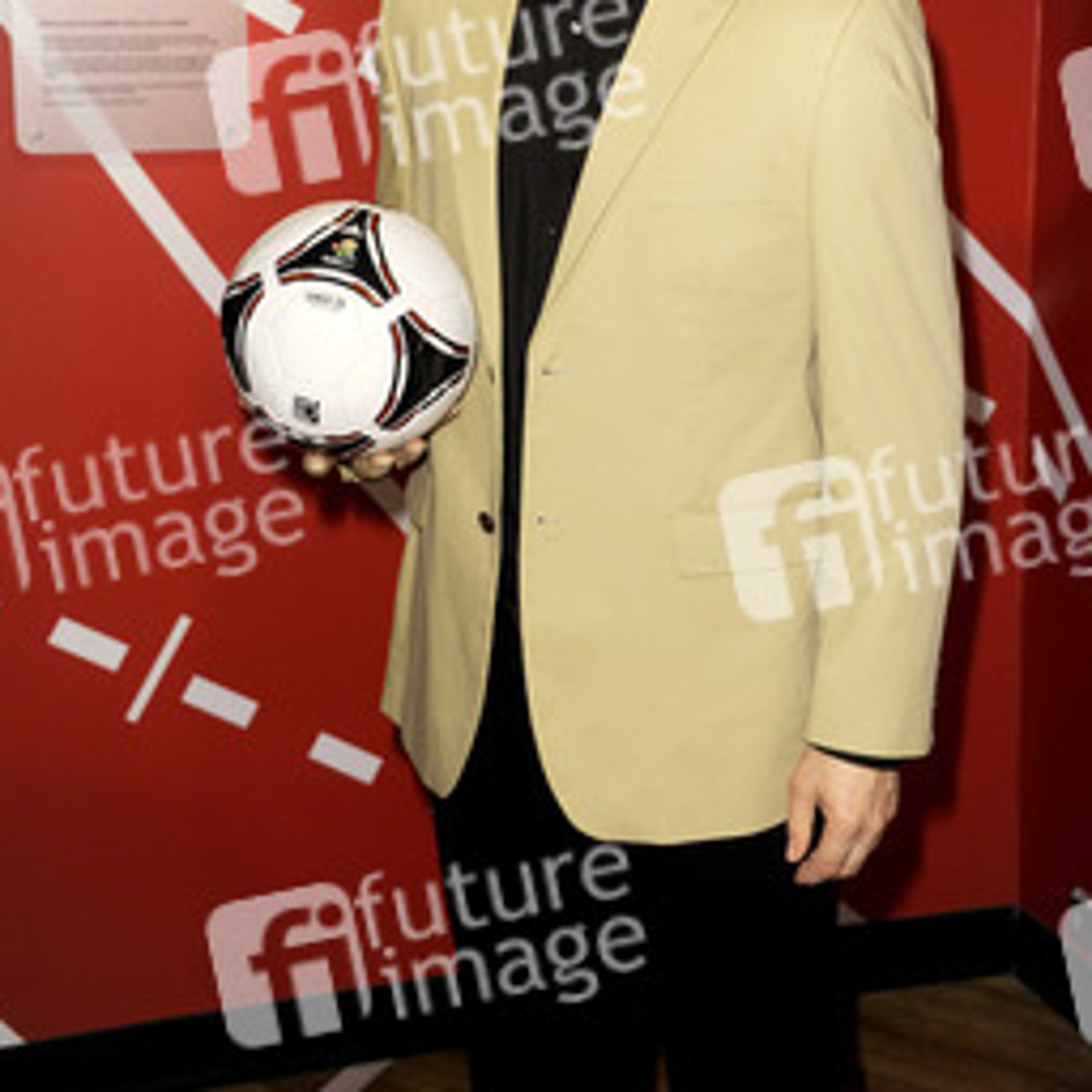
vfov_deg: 23.5
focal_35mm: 73
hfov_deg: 23.7
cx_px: 550
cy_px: 307
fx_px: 2605
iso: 800
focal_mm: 55
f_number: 5.6
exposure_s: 1/125
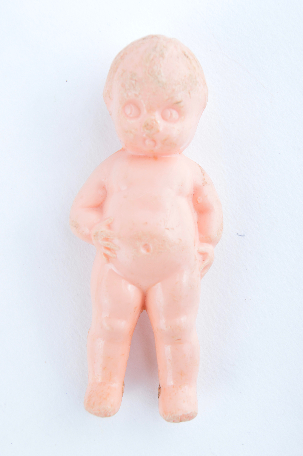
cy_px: 228
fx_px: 721
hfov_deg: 23.7
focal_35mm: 57
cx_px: 152
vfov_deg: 35.1
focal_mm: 38
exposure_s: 1/40
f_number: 9
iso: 100
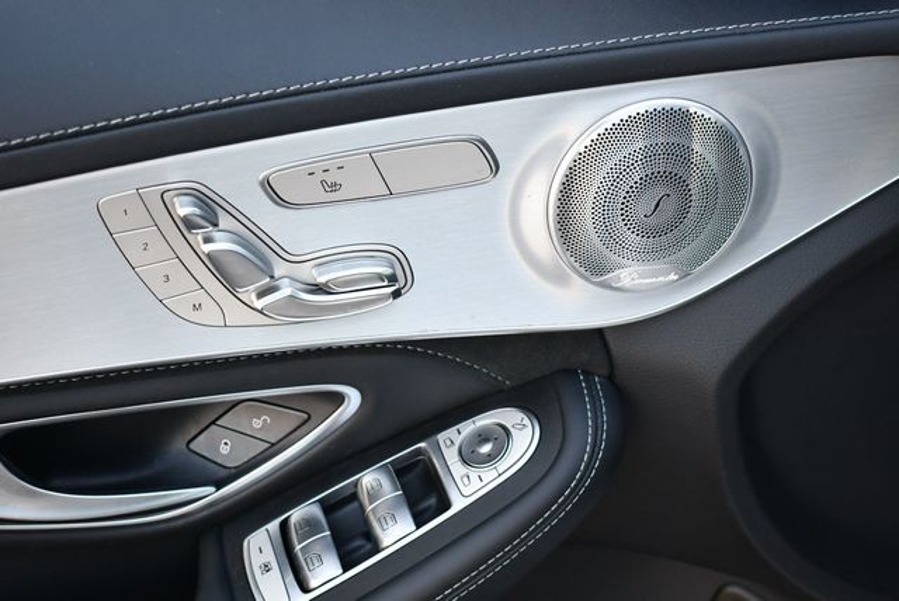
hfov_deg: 34.5
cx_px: 450
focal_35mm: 58
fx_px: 1450
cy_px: 300
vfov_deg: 23.4
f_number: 4.2
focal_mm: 29
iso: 720
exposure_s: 1/250
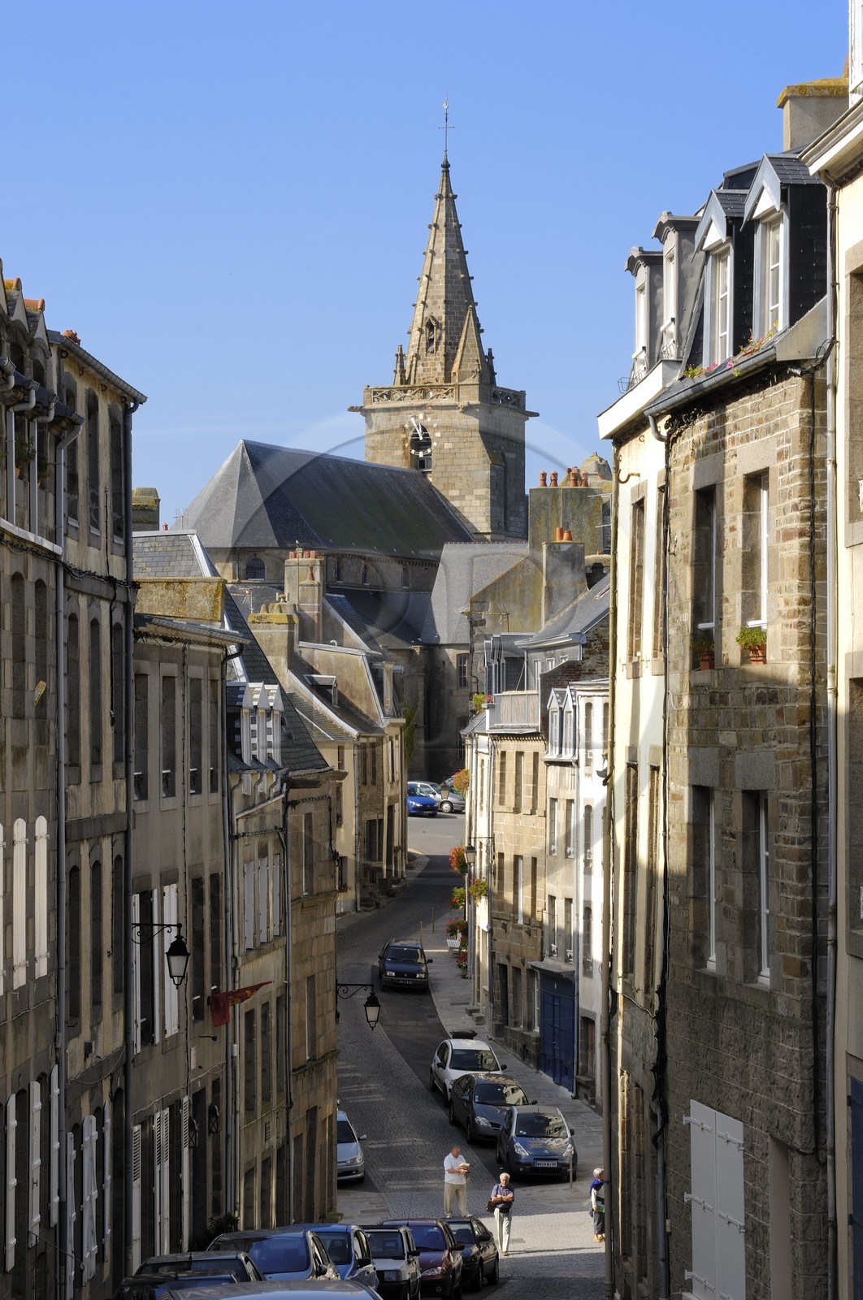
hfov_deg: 13.0
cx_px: 432
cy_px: 650
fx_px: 3787
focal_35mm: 105
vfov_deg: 19.5
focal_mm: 70
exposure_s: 1/60
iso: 100
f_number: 12
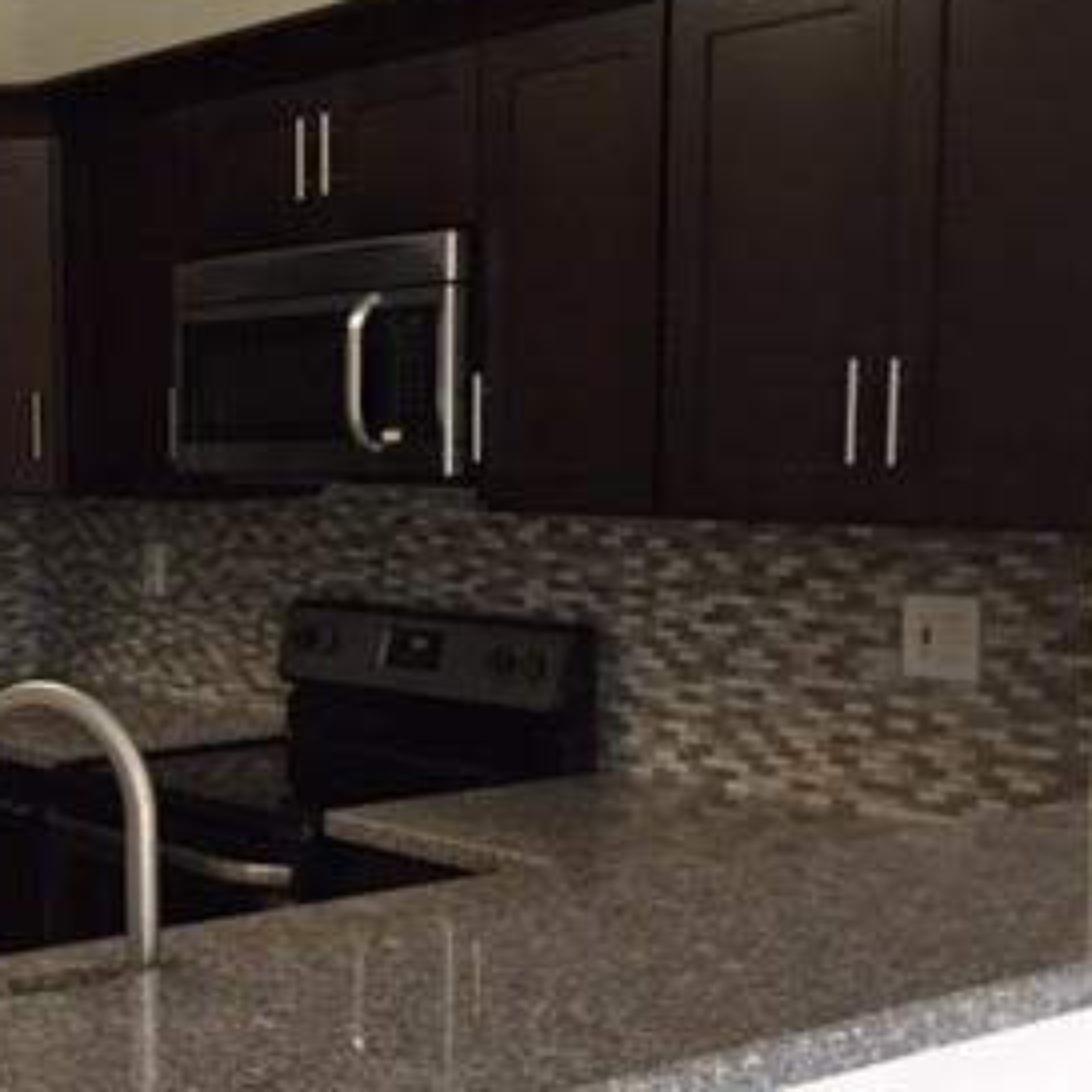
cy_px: 644
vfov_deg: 28.6
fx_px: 2141
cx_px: 12
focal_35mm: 60
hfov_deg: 27.1
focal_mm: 4.15
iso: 160
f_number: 2.2
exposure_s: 1/30
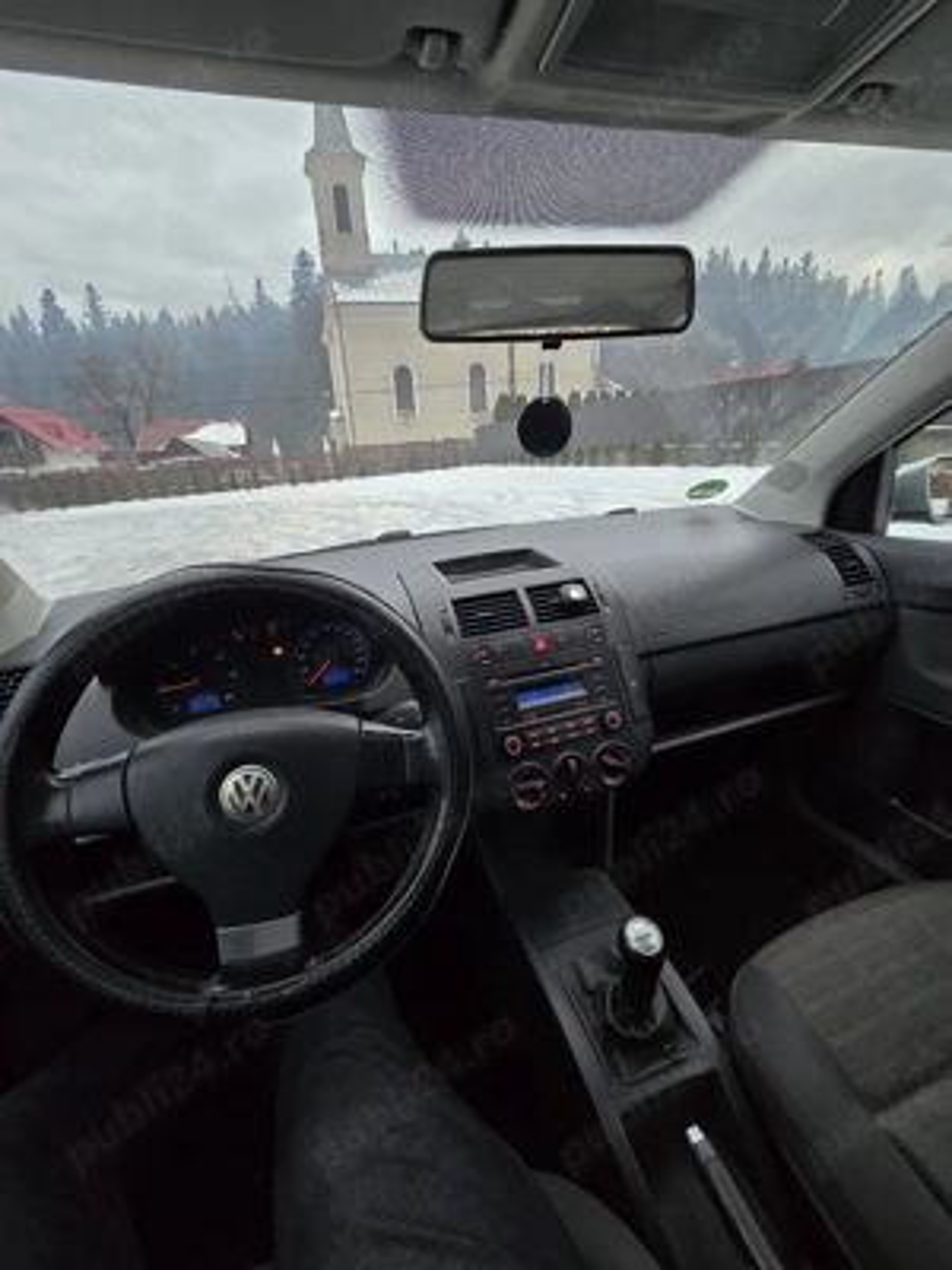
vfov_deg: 106.2
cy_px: 635
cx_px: 476
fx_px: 477
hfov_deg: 89.9
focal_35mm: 13
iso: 200
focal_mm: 2.2
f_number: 2.2
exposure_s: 1/50.3
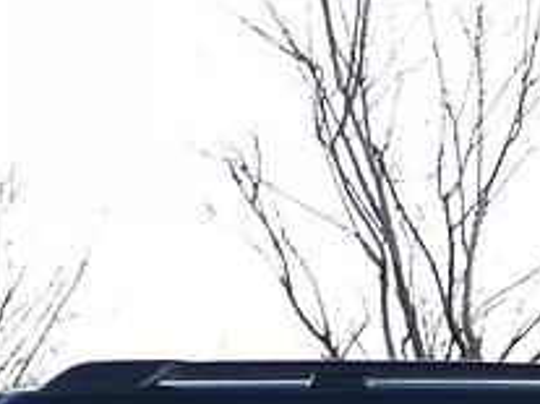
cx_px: 801
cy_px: 672
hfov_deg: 8.8
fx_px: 3430
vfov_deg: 6.6
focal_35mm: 220
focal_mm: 6.6
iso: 32
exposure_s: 1/100
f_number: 2.8
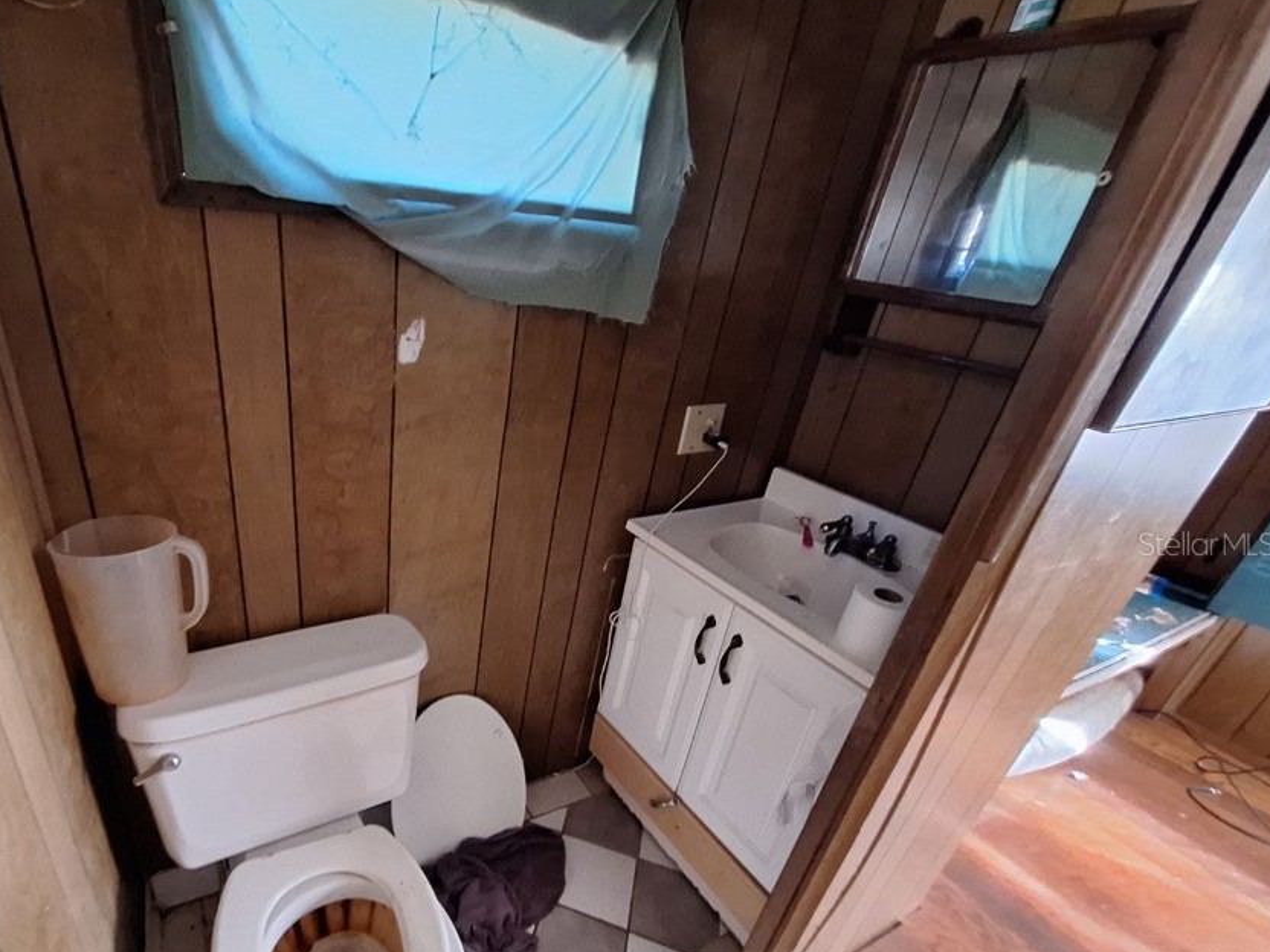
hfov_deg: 93.1
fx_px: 587
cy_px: 543
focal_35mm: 16
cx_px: 501
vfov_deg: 77.7
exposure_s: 1/20
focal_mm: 1.74
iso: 500
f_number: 2.2
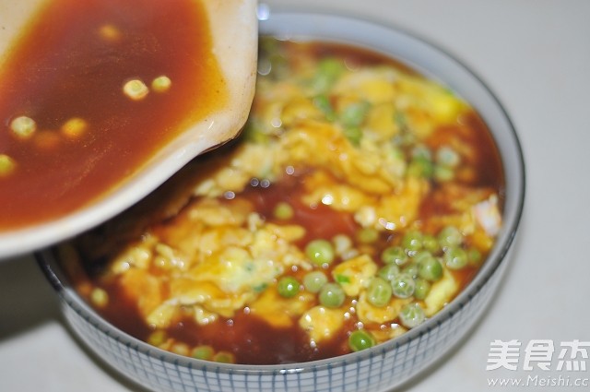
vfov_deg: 18.1
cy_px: 196
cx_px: 295
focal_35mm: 75
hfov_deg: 27.0
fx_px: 1228
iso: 200
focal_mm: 50
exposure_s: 1/60
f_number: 1.8
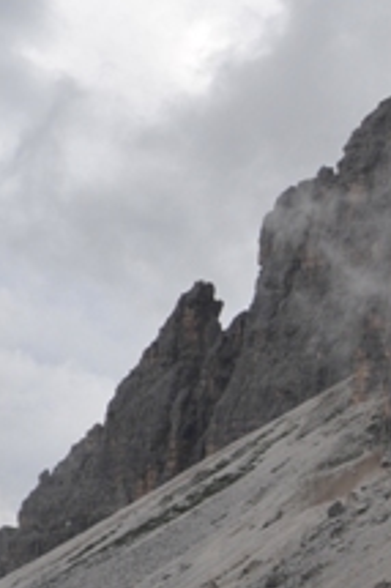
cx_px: 701
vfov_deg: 14.3
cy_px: 293
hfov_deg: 9.1
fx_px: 2350
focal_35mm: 144
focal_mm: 31
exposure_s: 1/200
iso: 200
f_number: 7.1
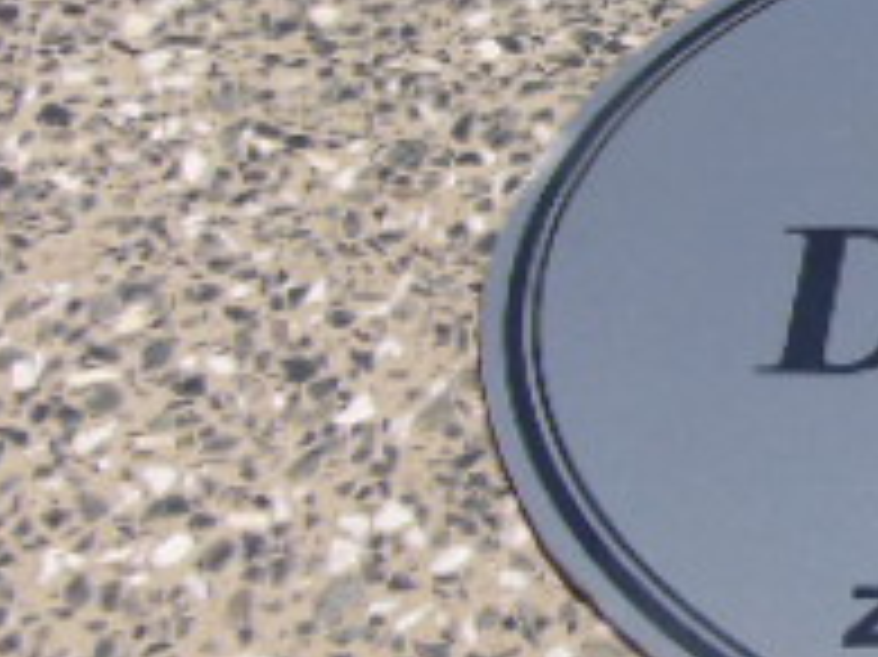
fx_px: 2079
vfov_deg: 17.7
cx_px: 1319
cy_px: 58
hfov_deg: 20.4
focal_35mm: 82
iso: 80
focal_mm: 4.5
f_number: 7.7
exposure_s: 1/400
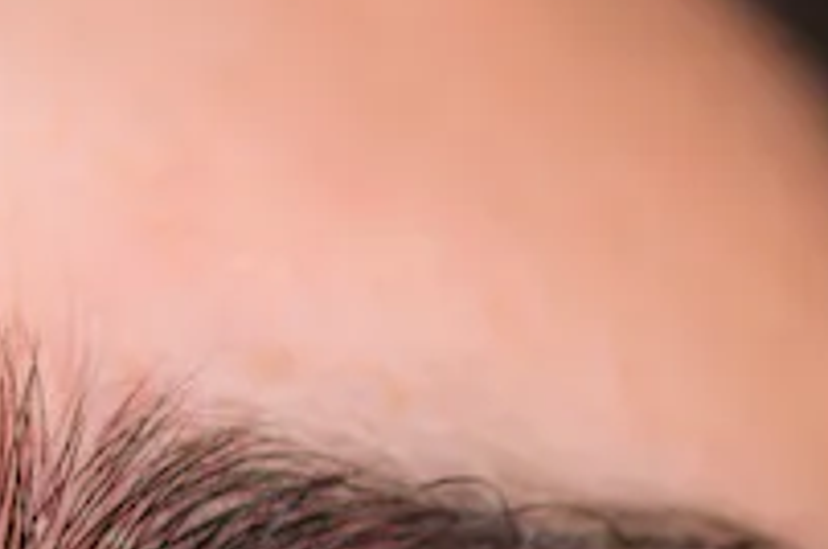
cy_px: 711
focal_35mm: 521
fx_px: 11964
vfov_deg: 2.6
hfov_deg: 3.9
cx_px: -603
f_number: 3.5
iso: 64
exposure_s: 1/200
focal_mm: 105
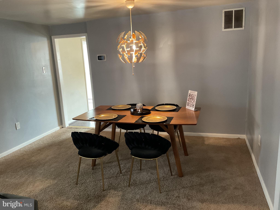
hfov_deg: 61.7
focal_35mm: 29
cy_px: 105
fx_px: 235
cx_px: 140
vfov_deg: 48.2
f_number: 1.8
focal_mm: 3
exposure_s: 1/40
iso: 250
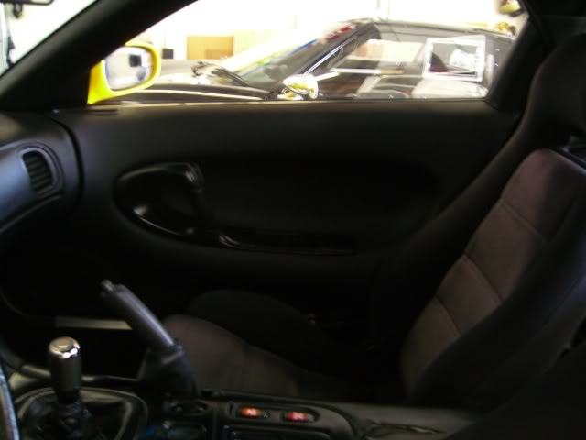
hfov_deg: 49.0
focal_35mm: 38
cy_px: 220
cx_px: 293
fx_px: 643
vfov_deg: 37.7
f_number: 2.8
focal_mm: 7.9
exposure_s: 1/8
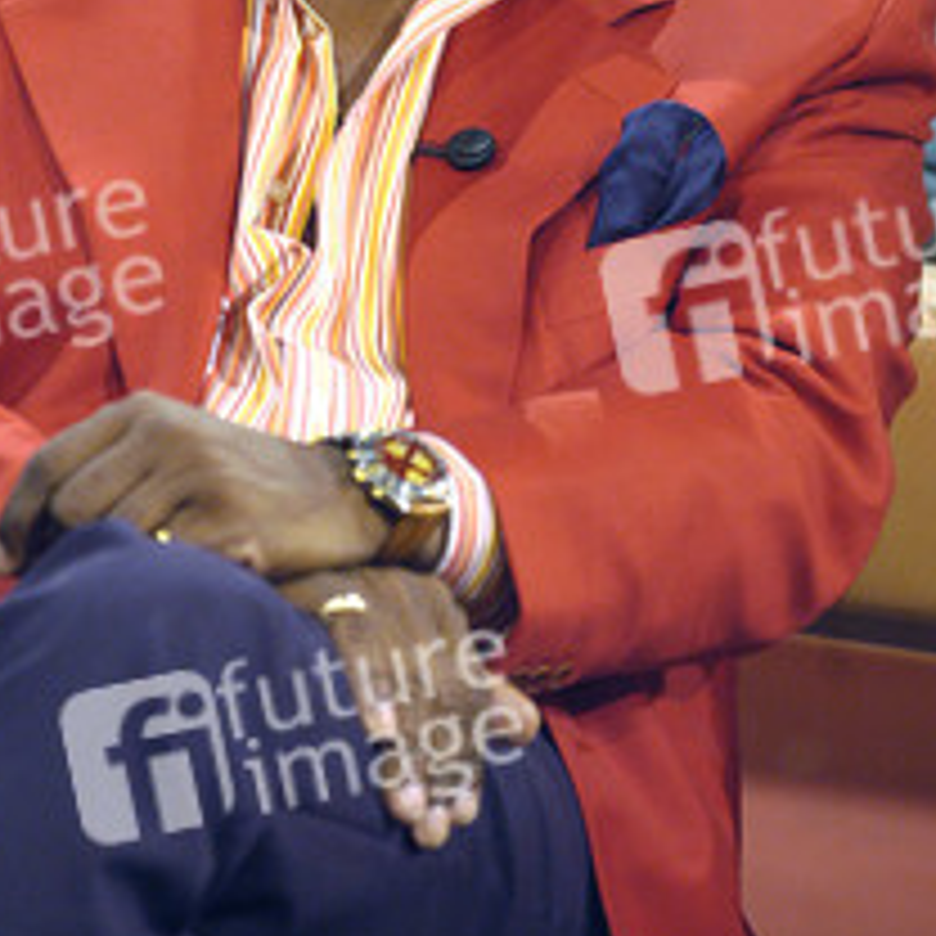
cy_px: 63
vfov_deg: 3.6
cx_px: 423
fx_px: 15021
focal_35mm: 491
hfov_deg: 3.6
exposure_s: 1/90
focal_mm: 200
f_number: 3.3
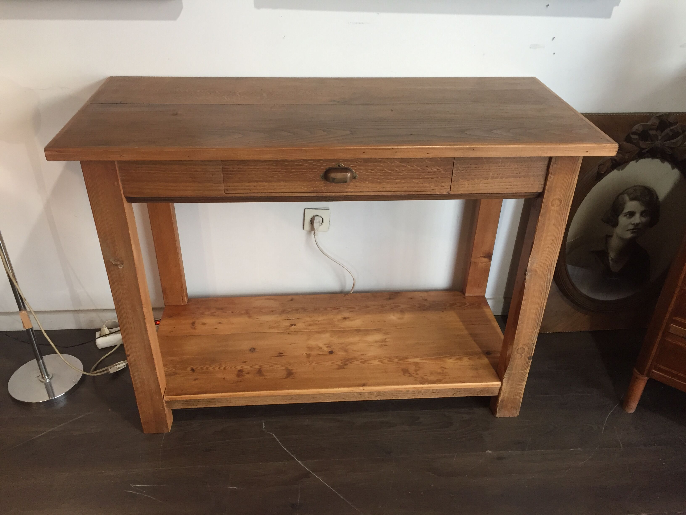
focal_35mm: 29
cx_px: 343
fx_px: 575
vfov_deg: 48.2
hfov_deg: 61.7
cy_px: 258
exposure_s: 1/33
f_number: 2.2
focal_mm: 4.15
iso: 64
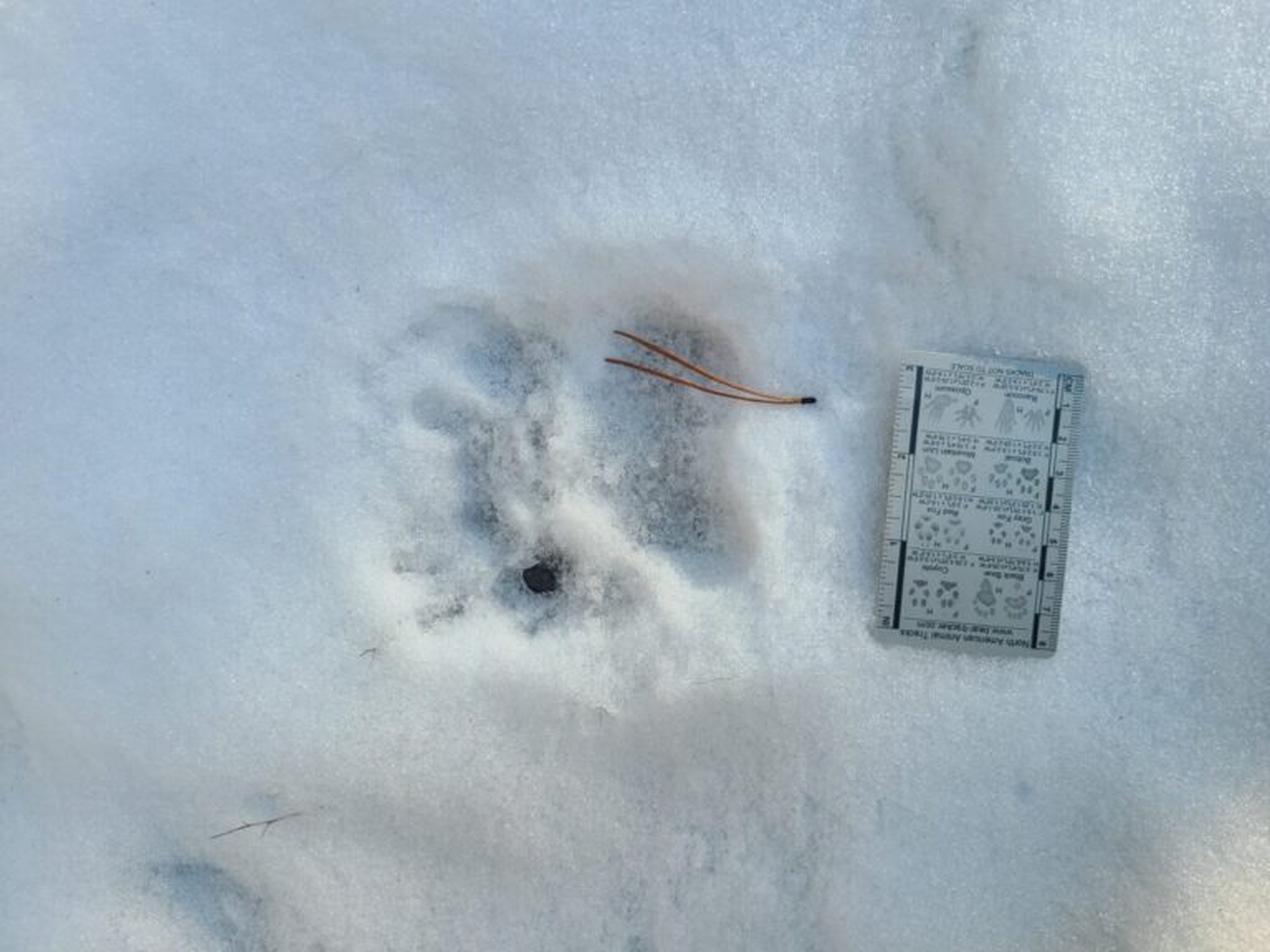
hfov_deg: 67.3
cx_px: 635
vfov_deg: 53.1
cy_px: 476
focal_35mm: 26
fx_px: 954
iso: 40
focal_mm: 5.4
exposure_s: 1/268
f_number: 1.8
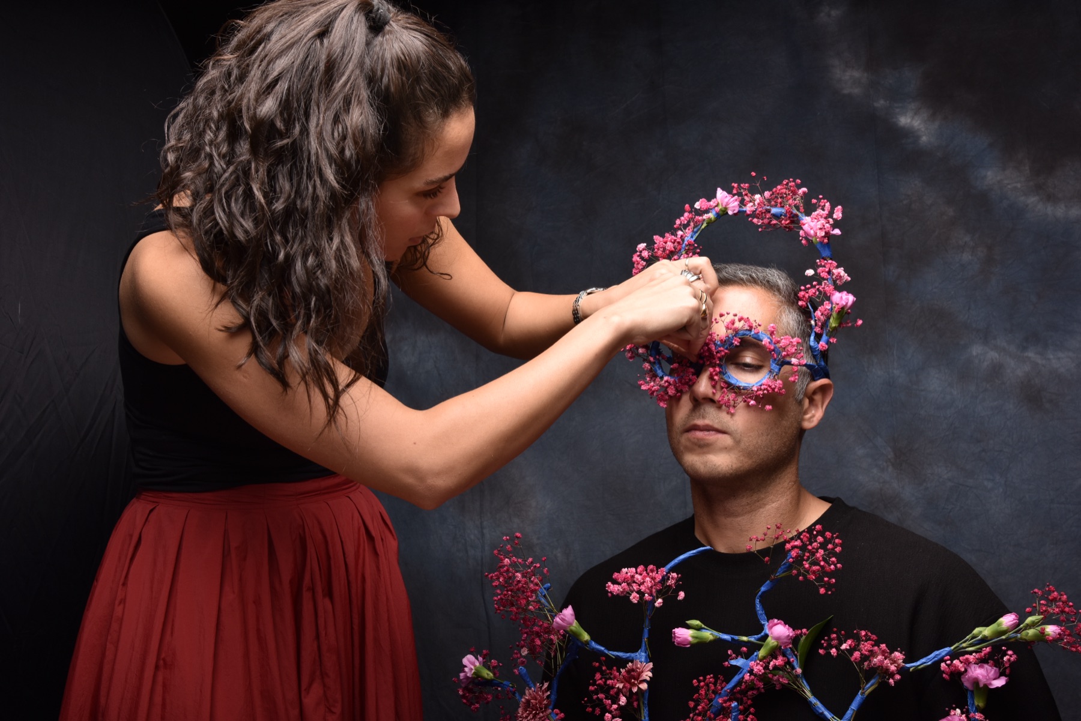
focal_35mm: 50
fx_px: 1502
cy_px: 360
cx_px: 540
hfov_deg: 39.6
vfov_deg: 27.0
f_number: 11
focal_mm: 50
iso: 160
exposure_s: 1/200
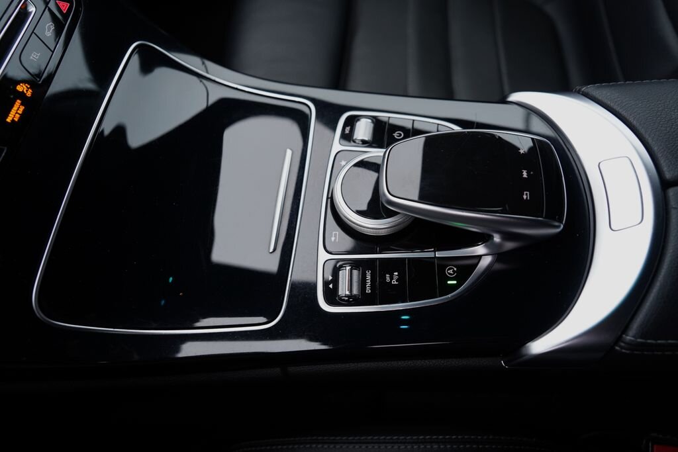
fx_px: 452
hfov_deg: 73.7
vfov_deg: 53.1
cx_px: 339
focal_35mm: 24
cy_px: 226
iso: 1000
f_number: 4
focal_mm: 24
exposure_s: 1/60
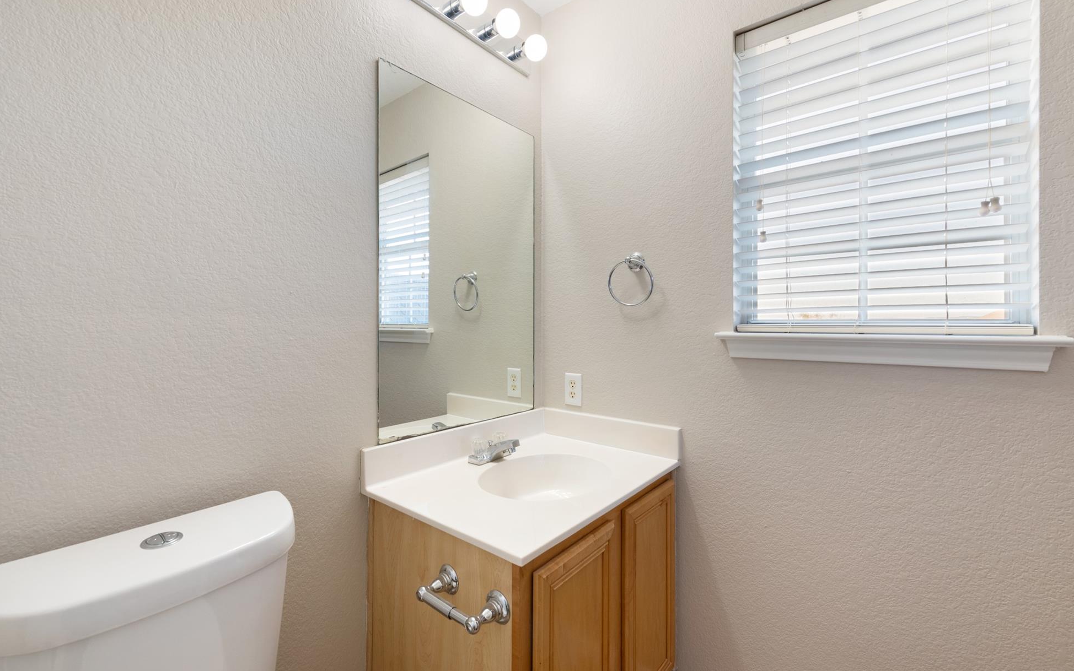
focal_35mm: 15
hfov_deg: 101.4
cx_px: 518
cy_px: 327
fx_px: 439
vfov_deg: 74.8
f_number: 8
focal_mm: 14
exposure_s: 1/13
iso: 400
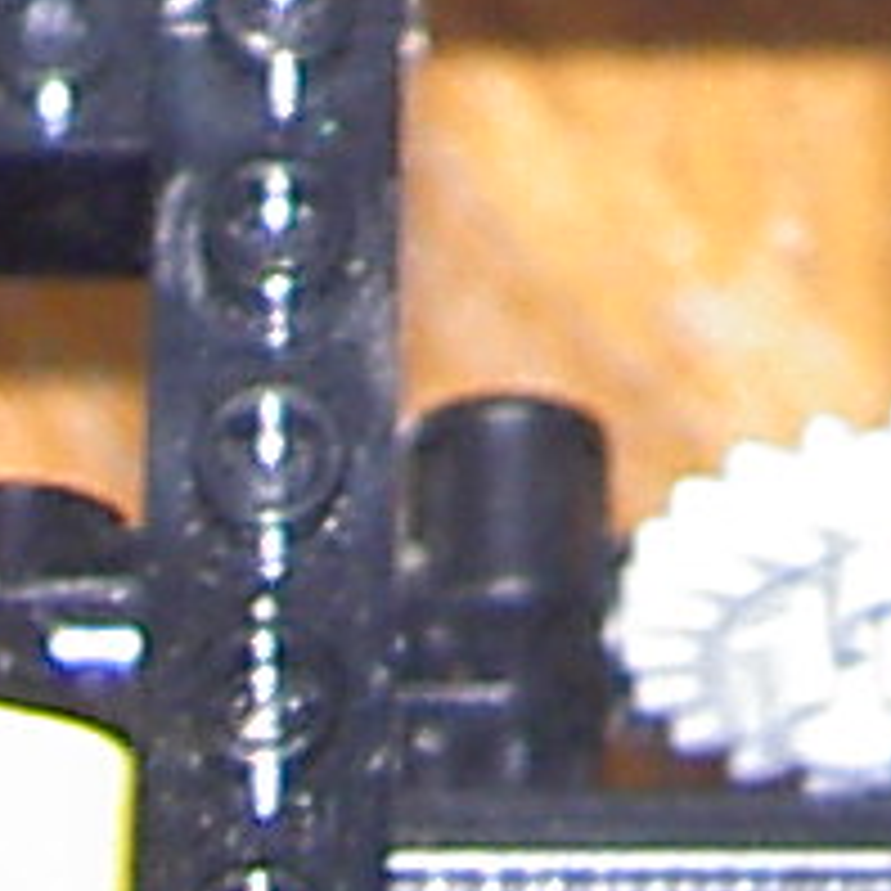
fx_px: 10396
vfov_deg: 4.6
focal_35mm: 357
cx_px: 1539
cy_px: -2398
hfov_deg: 4.9
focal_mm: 8
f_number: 2.8
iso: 100
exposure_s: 1/59.5
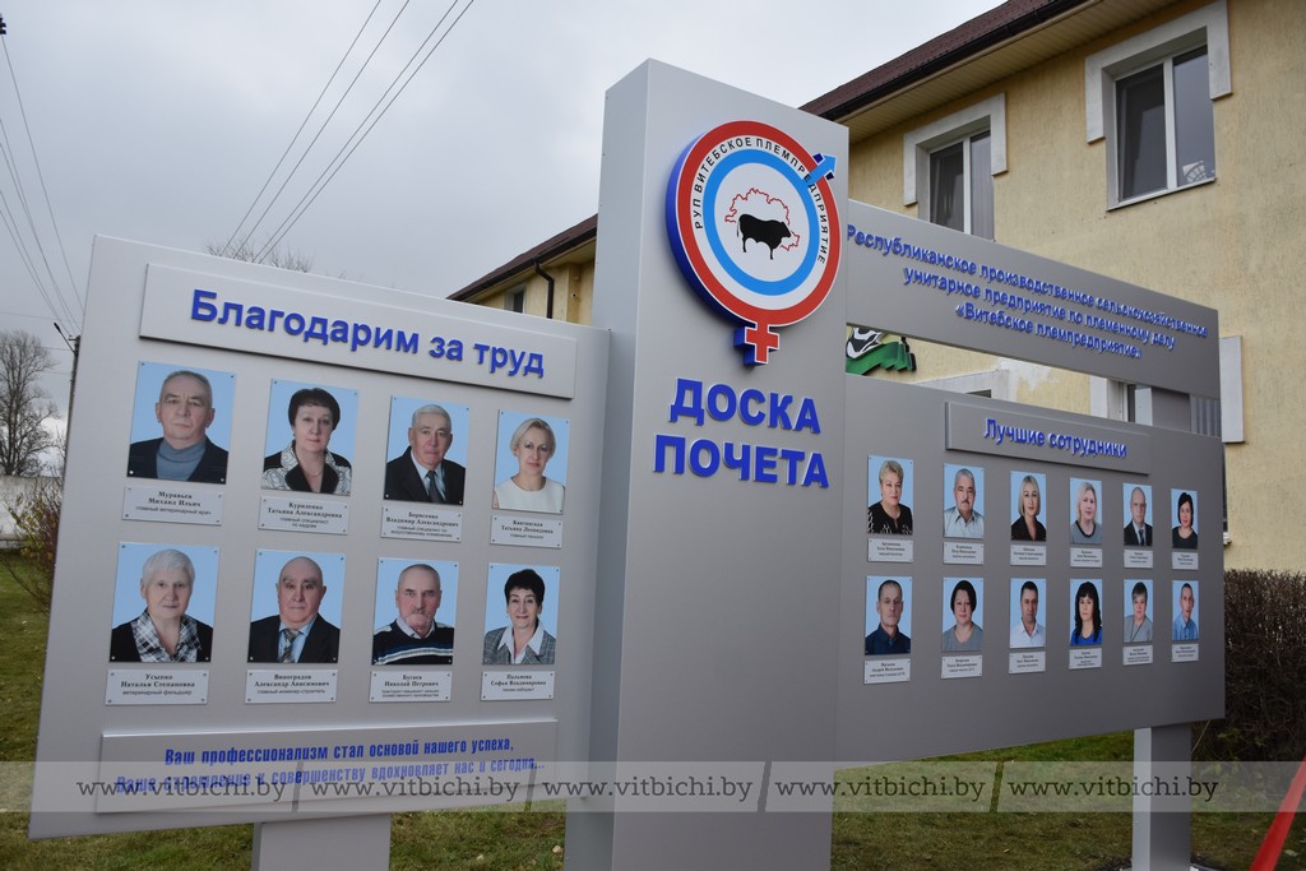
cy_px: 436
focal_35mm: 27
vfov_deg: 47.9
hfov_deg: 67.4
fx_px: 980
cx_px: 653
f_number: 5
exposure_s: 1/250
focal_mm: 18
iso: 400
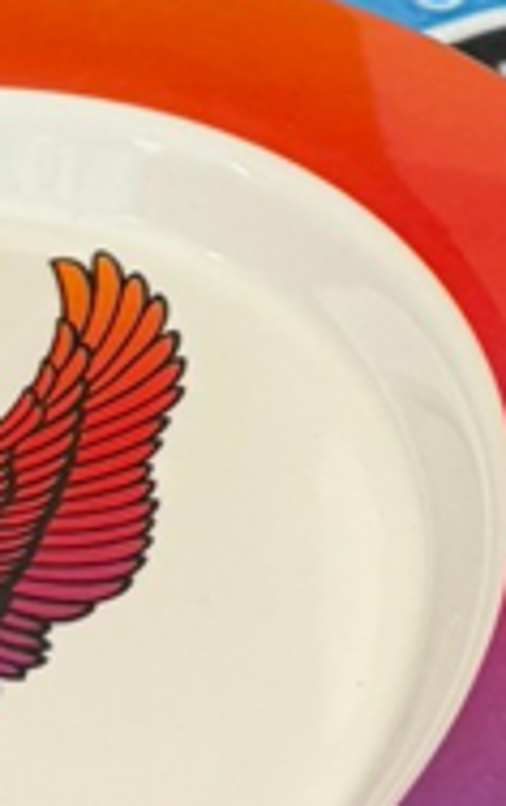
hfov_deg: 7.9
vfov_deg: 12.4
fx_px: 3564
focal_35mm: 162
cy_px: -317
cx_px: 810
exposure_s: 1/60
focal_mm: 6.76
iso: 200
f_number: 1.78
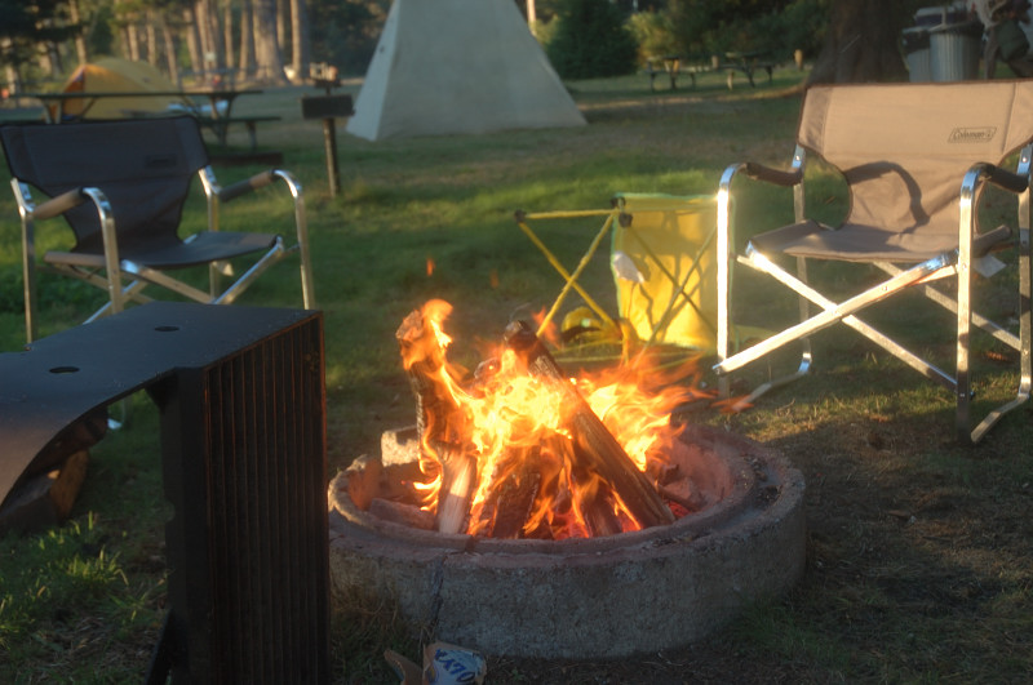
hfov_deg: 42.4
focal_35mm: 46
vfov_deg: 28.9
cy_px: 342
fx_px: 1332
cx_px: 516
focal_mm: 31
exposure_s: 1/80
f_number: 4.5
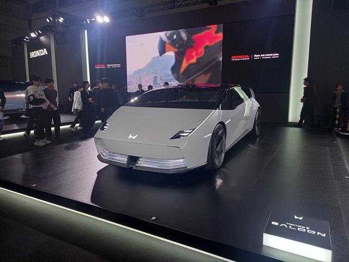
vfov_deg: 54.9
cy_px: 131
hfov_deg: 69.4
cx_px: 174
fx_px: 252
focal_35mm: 25
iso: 125
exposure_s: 1/60
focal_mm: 4.65
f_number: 1.8
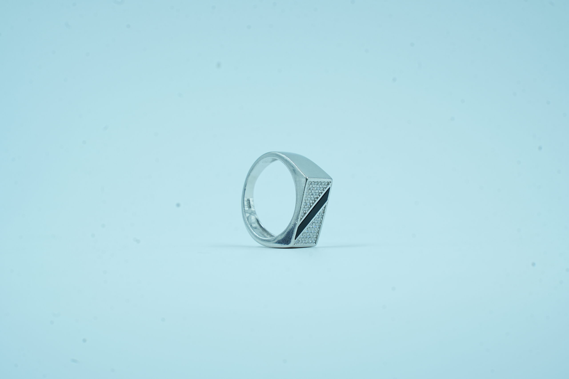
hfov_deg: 19.5
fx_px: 1660
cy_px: 190
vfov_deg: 13.0
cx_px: 284
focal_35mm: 105
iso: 400
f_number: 11
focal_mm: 105
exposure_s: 1/125
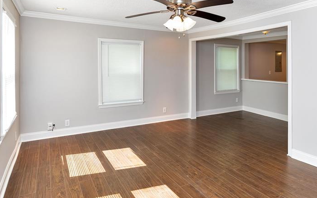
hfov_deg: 82.2
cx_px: 166
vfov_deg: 56.2
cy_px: 69
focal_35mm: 21
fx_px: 181
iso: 800
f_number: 5
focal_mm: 14
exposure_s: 1/125
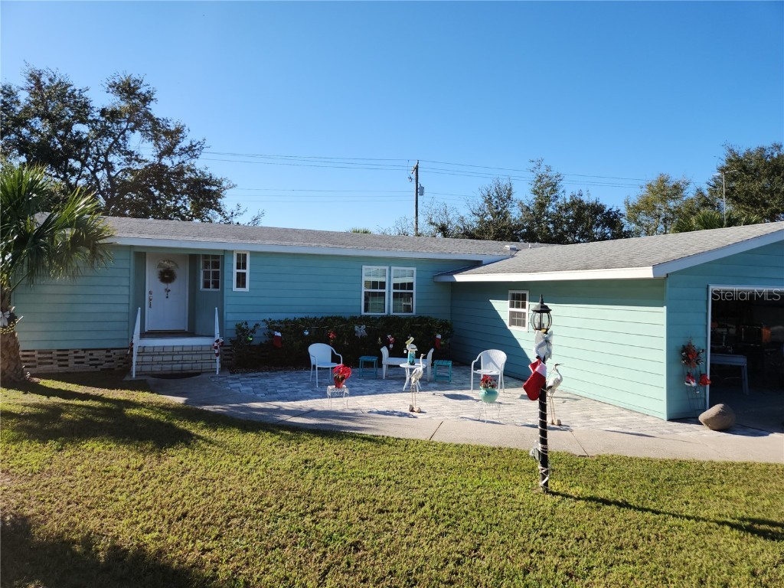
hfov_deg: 73.9
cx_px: 392
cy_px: 294
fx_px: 521
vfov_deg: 58.9
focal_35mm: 23
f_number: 1.8
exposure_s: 1/1135
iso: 20
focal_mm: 5.4
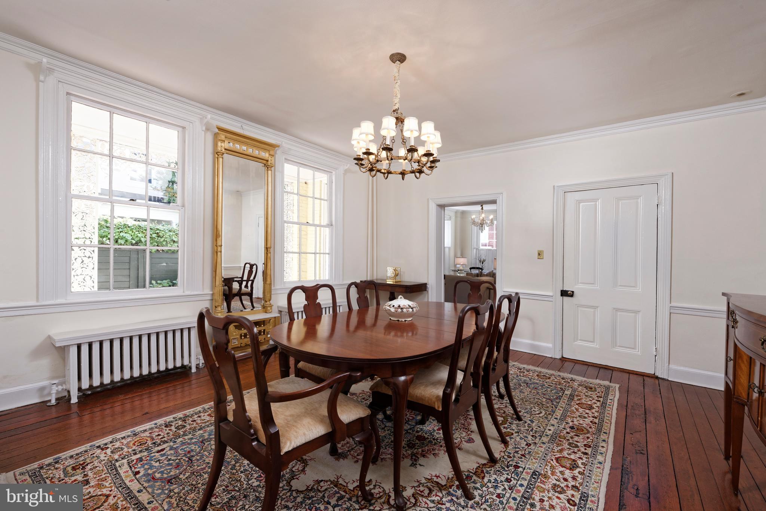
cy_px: 256
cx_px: 383
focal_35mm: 14
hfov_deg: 104.2
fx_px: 298
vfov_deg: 81.2
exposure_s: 1/10
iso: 320
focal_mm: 14
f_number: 11
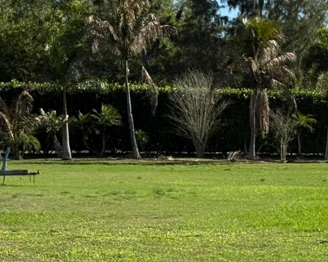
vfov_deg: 10.6
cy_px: 160
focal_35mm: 145
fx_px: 1407
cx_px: 366
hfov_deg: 13.0
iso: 64
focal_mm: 6.76
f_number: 1.78
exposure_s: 1/4098
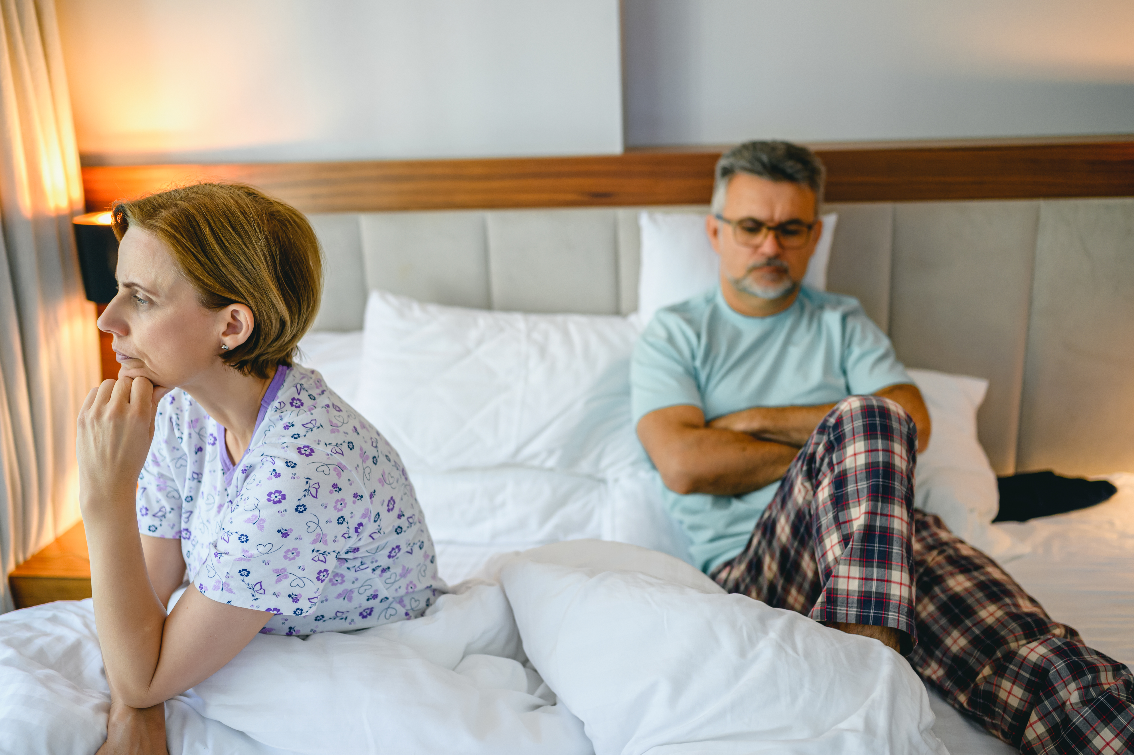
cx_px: 567
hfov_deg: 54.5
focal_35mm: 35
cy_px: 378
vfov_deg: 37.8
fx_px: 1102
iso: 800
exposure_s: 1/100
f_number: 2.2
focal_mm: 35
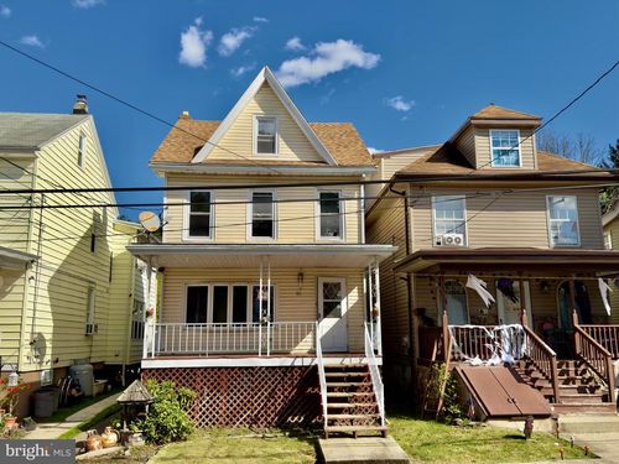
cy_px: 232
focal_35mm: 31
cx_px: 310
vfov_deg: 45.4
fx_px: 554
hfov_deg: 58.4
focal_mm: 6.76
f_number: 1.78
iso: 100
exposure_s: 1/7092
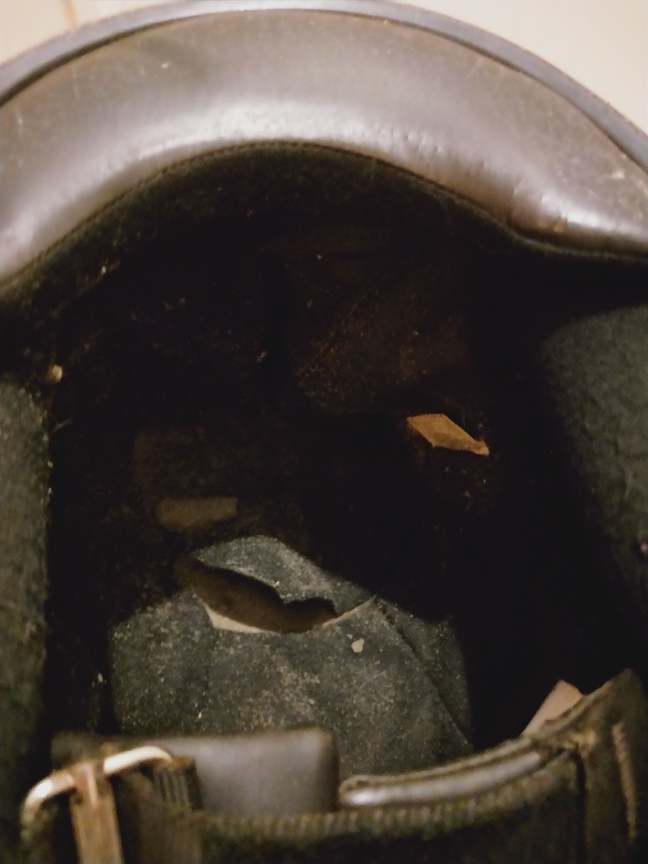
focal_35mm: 23
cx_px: 324
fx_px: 574
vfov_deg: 73.9
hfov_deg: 58.9
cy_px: 432
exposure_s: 1/14
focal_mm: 3.99
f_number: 1.7
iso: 3666
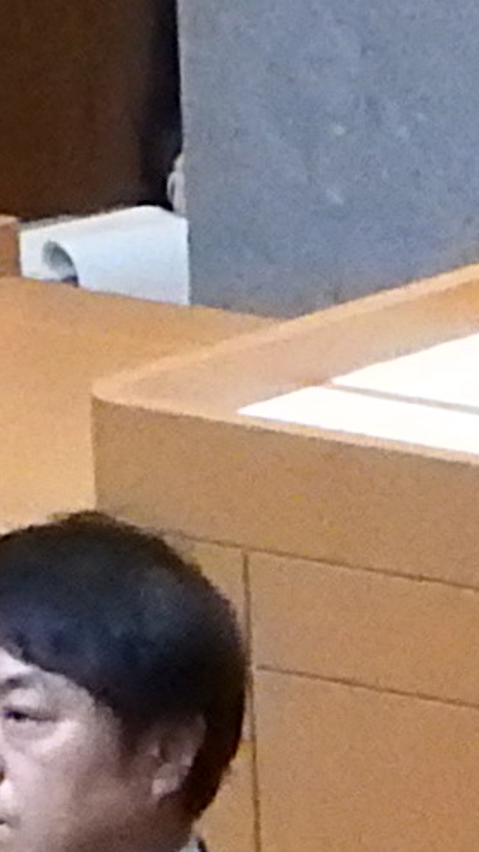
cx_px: 708
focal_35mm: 712
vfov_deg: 3.0
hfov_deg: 1.7
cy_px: 1000
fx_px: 16071
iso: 1400
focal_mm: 12.5
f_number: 4.5
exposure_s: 1/60
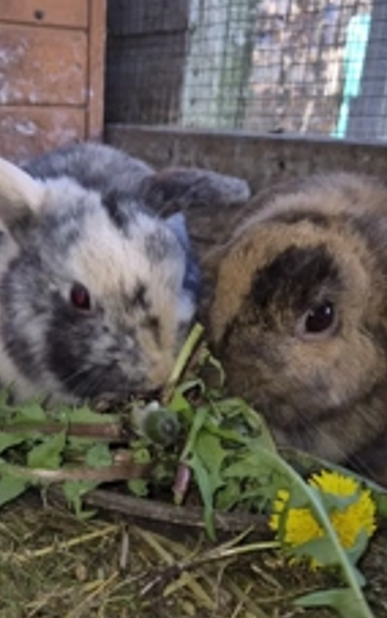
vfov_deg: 46.2
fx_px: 725
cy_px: 324
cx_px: 93
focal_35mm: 43
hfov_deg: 29.4
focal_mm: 5.4
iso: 25
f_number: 1.8
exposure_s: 1/110
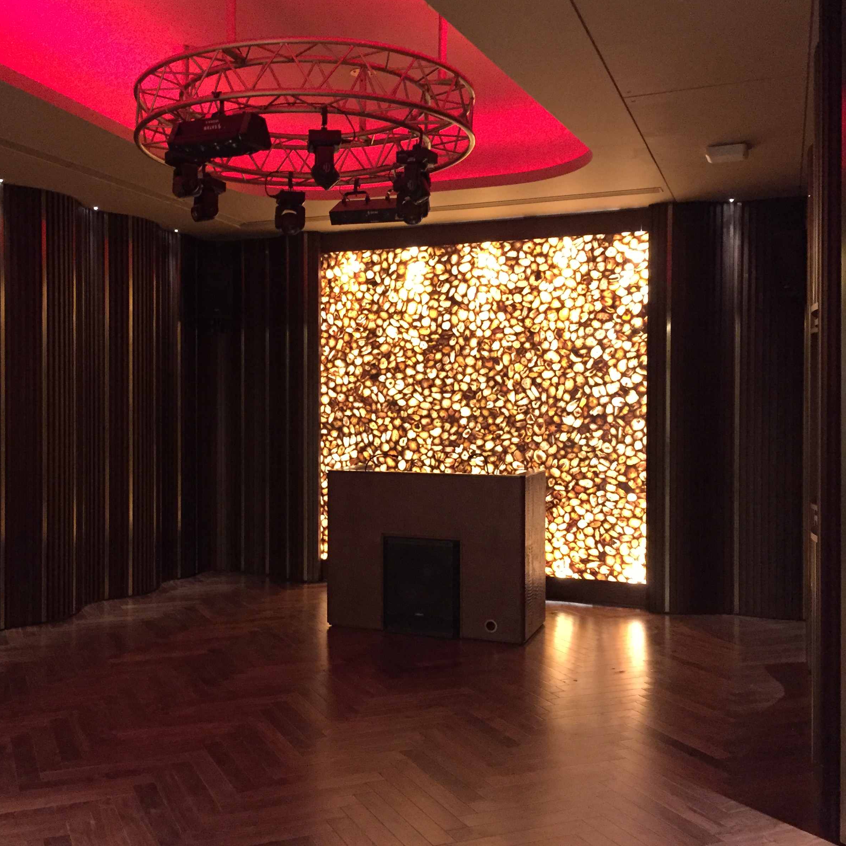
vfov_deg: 47.2
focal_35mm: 35
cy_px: 414
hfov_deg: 47.0
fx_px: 968
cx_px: 343
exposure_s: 1/17
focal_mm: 4.15
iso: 640
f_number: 2.2
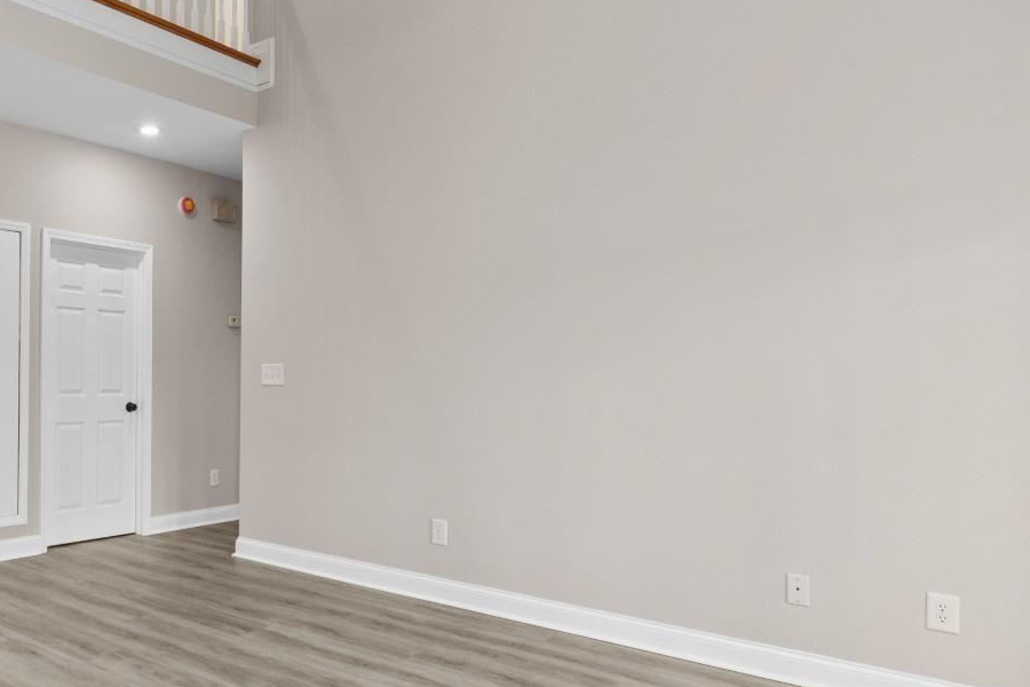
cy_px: 376
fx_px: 772
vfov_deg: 47.9
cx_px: 208
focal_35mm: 27
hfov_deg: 61.9
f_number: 4.5
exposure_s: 1/20
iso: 100
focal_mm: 10
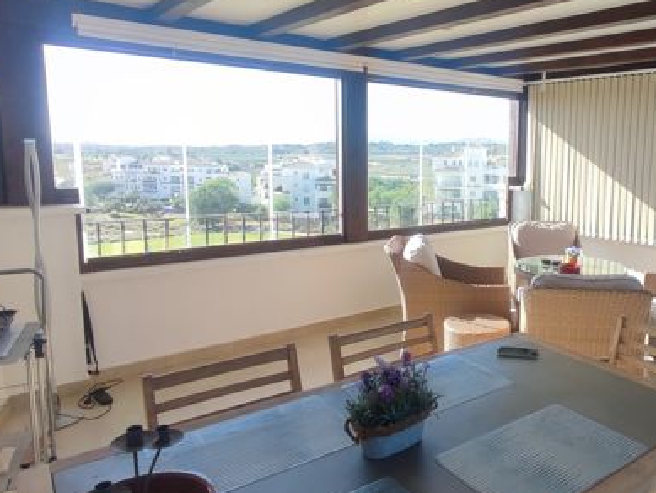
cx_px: 463
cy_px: 234
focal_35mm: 29
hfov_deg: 59.5
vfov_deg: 48.2
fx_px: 550
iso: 50
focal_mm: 1.65
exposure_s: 1/349
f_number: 2.2
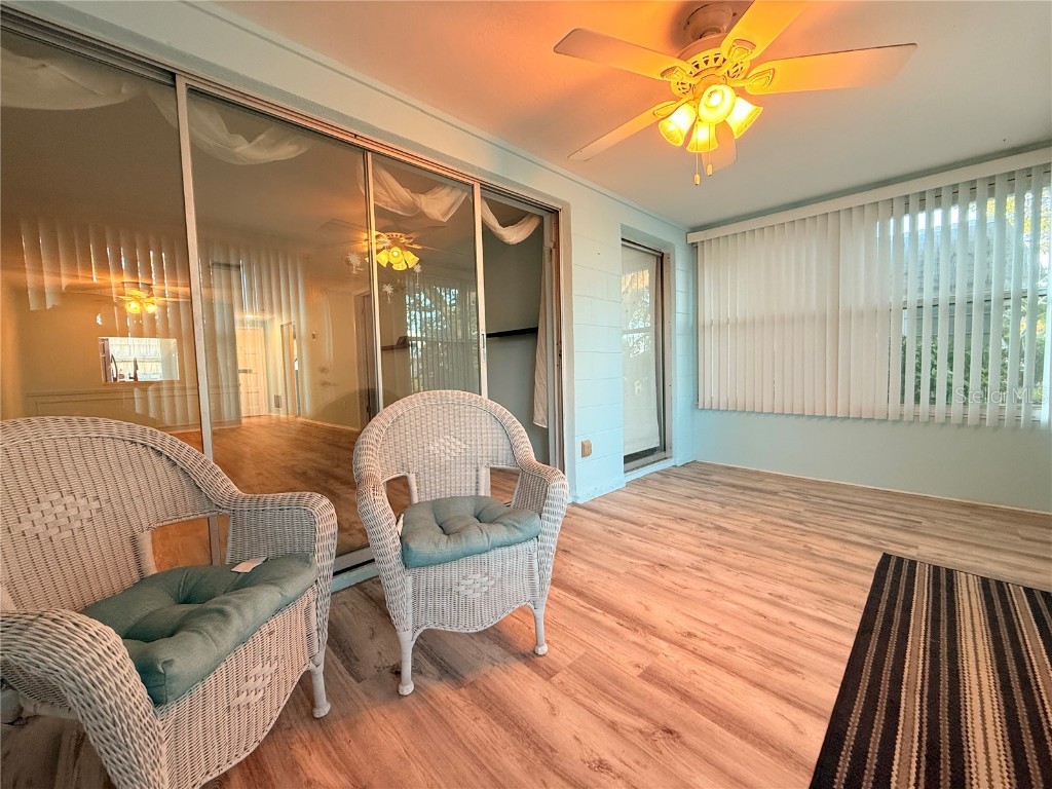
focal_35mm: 14
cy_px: 394
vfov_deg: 85.7
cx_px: 526
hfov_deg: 102.1
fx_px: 425
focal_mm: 2.22
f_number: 2.2
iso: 200
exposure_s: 1/60
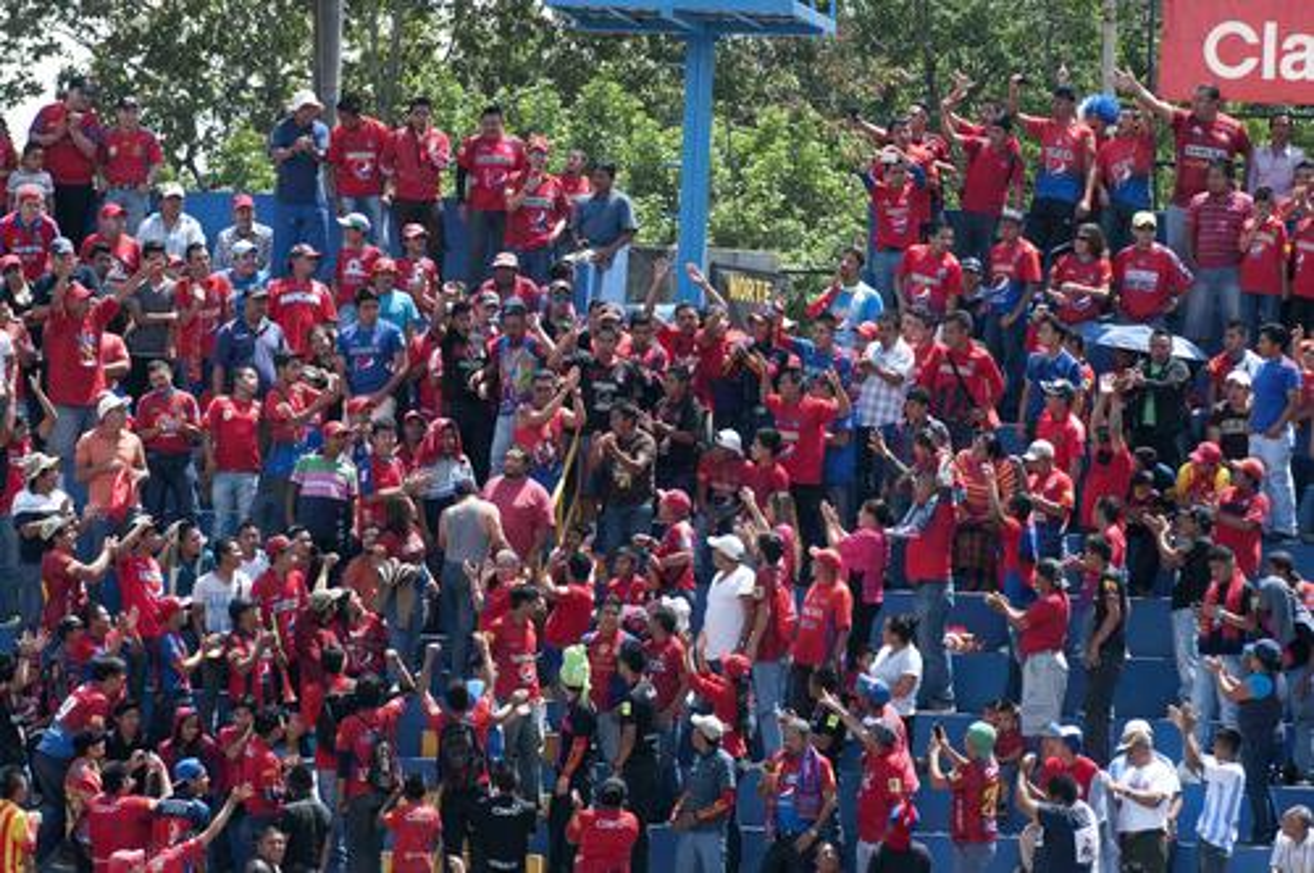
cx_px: 657
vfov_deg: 4.6
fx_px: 10936
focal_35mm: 300
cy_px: 436
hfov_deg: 6.9
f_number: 4.5
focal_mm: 200
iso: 320
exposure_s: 1/1000
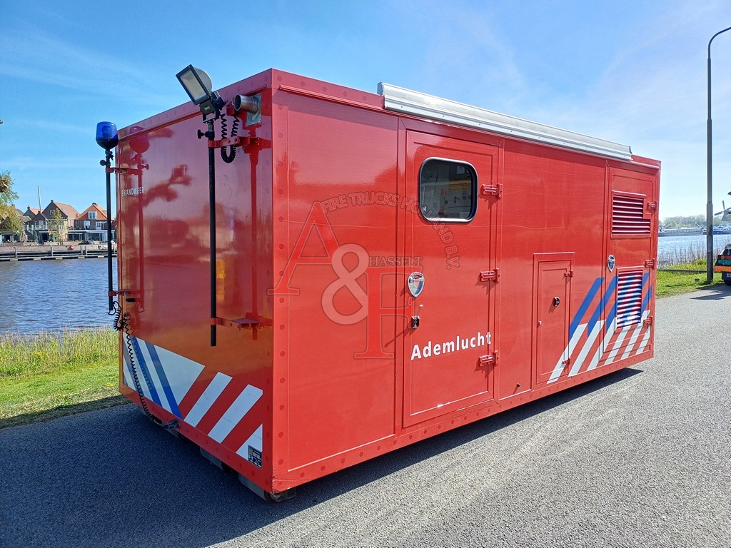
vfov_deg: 54.9
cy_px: 274
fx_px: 528
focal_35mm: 25
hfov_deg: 69.4
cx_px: 366
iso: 50
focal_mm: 4.65
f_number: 1.8
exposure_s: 1/427
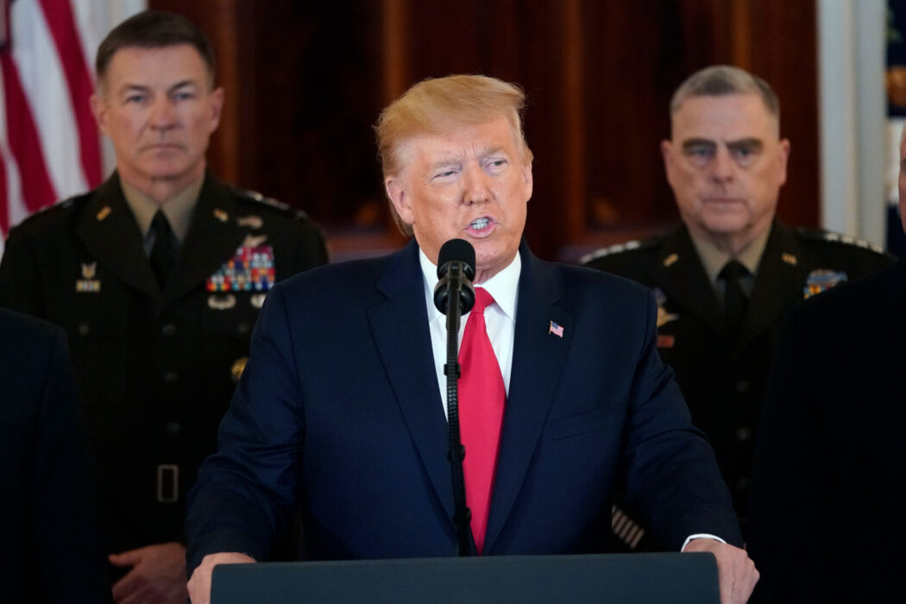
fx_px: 7046
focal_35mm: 280
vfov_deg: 4.9
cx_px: 453
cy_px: 302
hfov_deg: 7.4
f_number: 4
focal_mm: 280
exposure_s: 1/200
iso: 10000
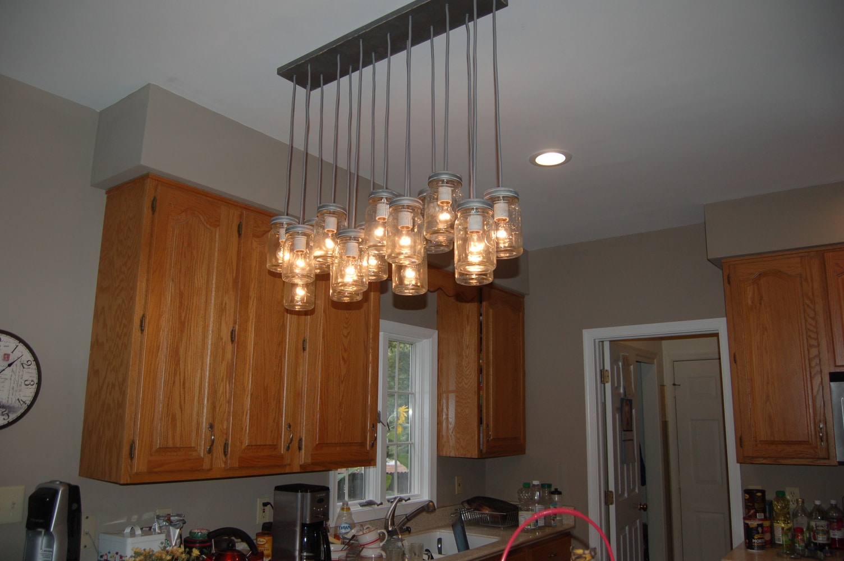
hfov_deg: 67.4
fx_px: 632
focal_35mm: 27
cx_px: 422
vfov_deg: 47.8
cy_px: 280
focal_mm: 18
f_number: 3.5
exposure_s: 1/400
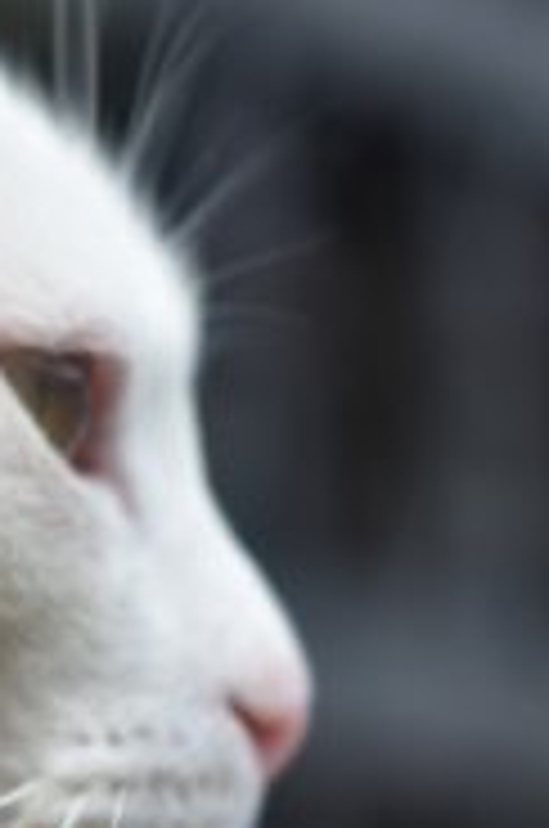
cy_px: 396
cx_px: -216
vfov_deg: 8.3
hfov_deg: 5.4
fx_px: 5740
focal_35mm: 250
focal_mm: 50
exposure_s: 1/250
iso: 100
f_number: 2.8
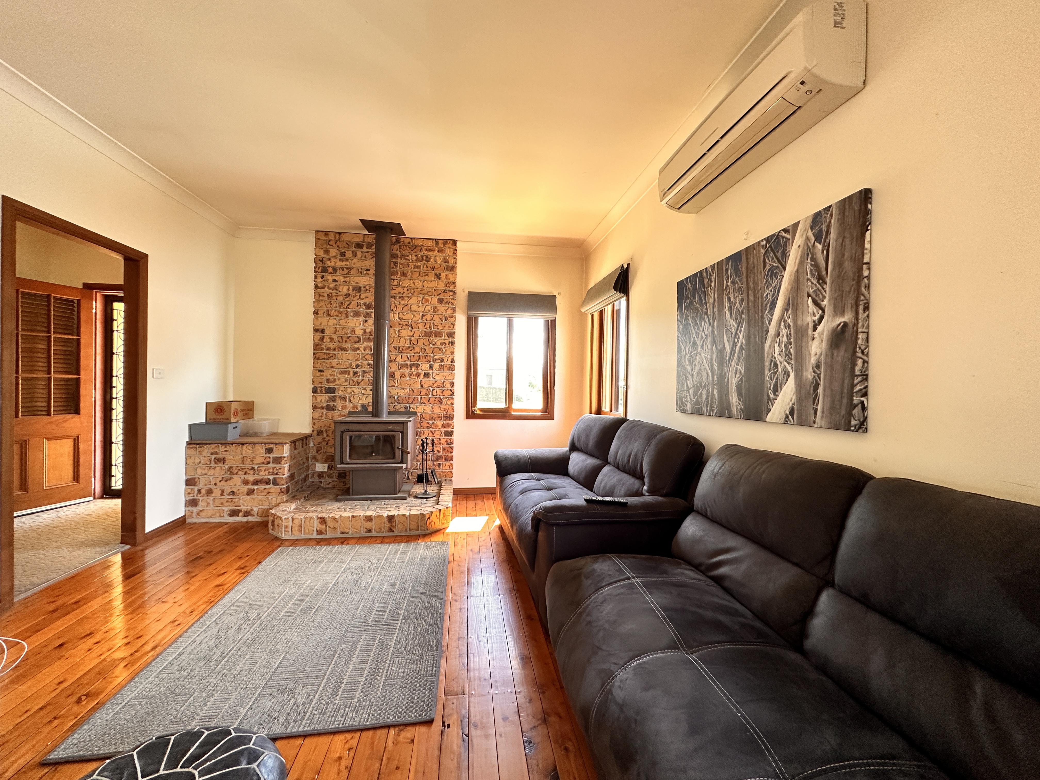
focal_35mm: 14
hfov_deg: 102.1
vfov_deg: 85.7
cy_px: 390
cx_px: 520
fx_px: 421
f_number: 2.2
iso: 160
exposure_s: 1/99
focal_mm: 2.22
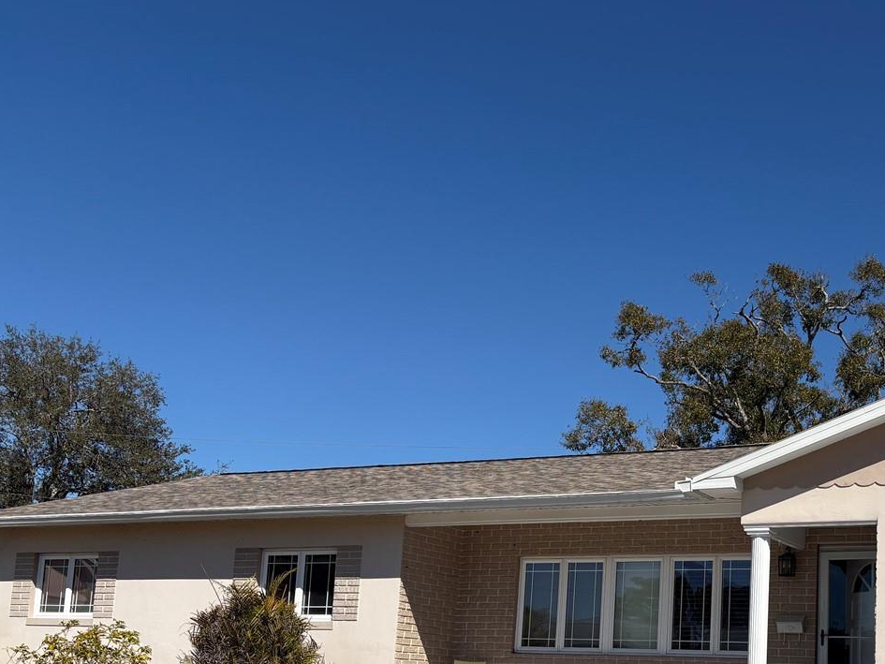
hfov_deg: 41.6
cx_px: 671
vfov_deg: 31.9
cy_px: 544
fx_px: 1125
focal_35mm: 44
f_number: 1.6
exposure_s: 1/6993
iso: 50
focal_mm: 5.96
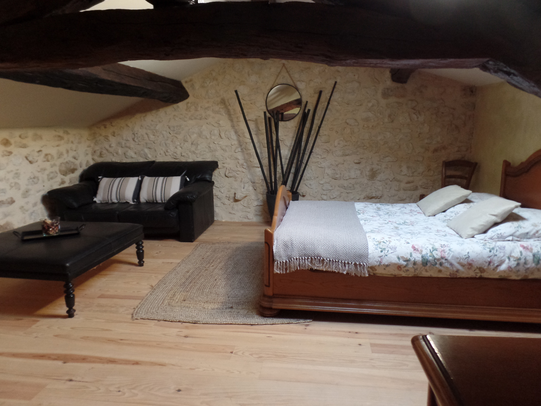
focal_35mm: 24
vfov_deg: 56.8
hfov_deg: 71.6
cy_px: 197
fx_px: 375
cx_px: 271
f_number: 2.8
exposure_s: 1/20
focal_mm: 4.1
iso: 400
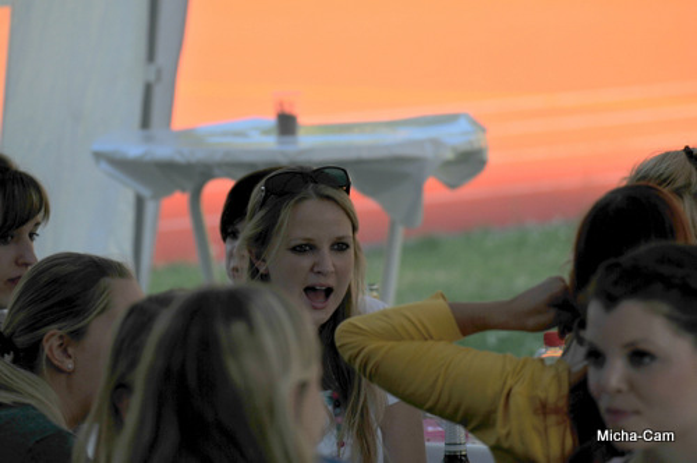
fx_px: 4931
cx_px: 348
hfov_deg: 8.1
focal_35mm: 255
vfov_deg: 5.4
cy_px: 232
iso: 200
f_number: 5
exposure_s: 1/800
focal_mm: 170
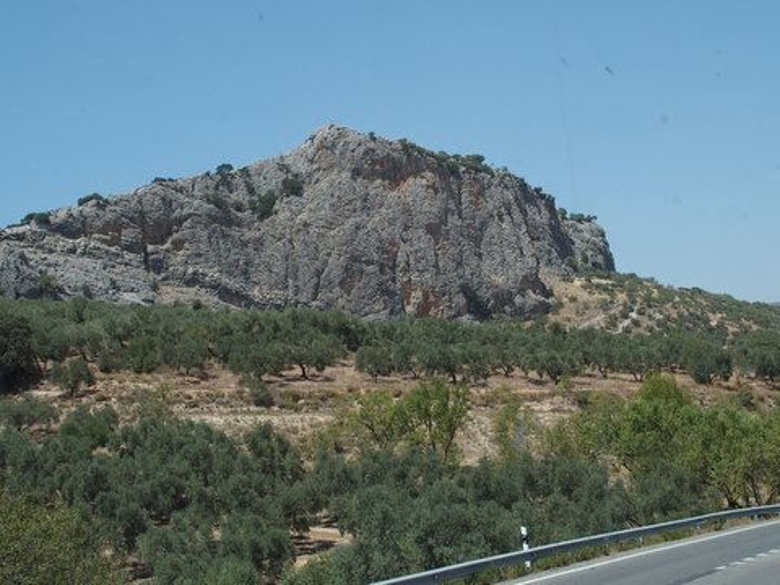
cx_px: 390
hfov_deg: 33.8
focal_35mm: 57
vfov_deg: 25.7
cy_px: 292
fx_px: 1284
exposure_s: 1/1000
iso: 100
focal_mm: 12
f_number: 4
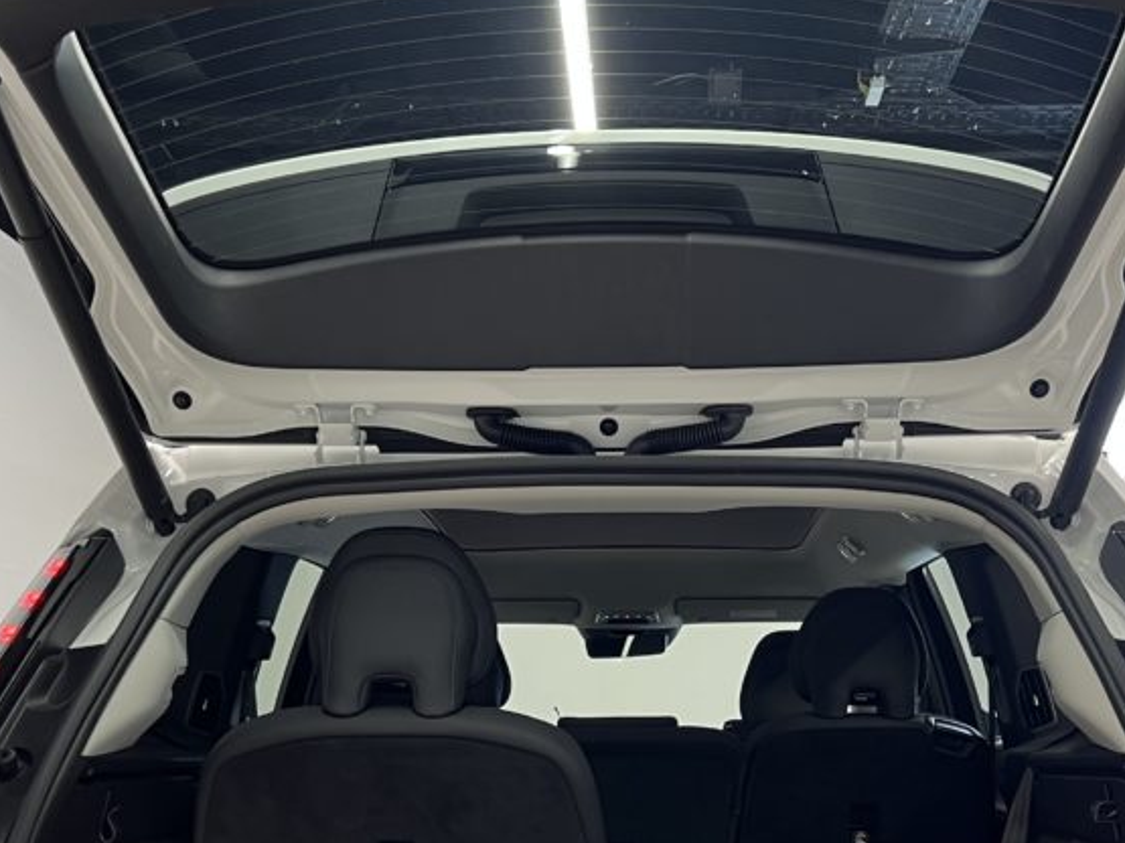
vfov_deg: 29.2
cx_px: 610
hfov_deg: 39.6
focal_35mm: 48
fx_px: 1560
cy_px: 736
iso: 80
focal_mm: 5.7
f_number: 1.5
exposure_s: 1/50
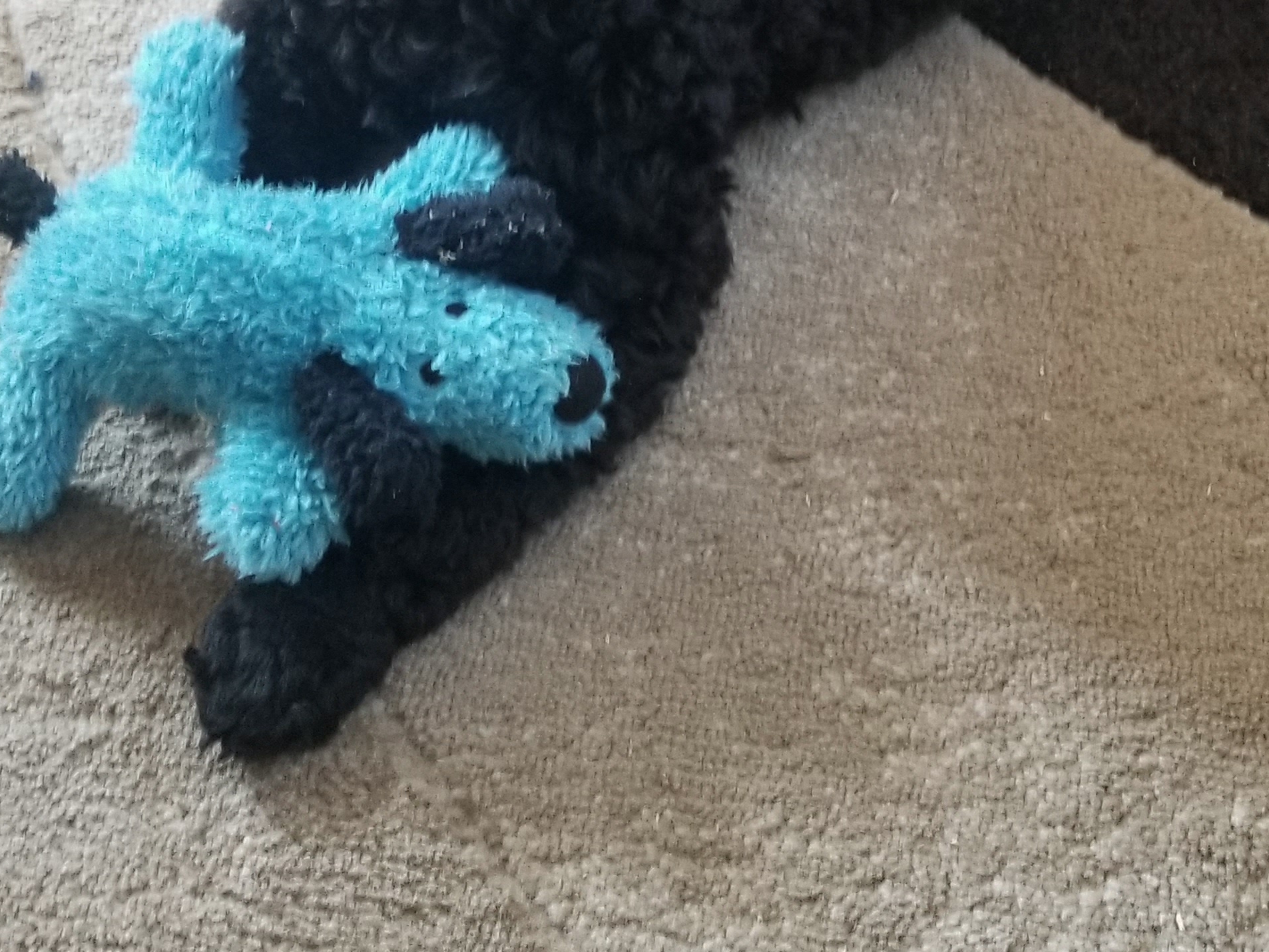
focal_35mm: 55
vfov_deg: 25.5
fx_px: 2017
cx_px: 782
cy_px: 37
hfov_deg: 34.8
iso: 200
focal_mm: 4.3
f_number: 1.7
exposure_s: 1/12
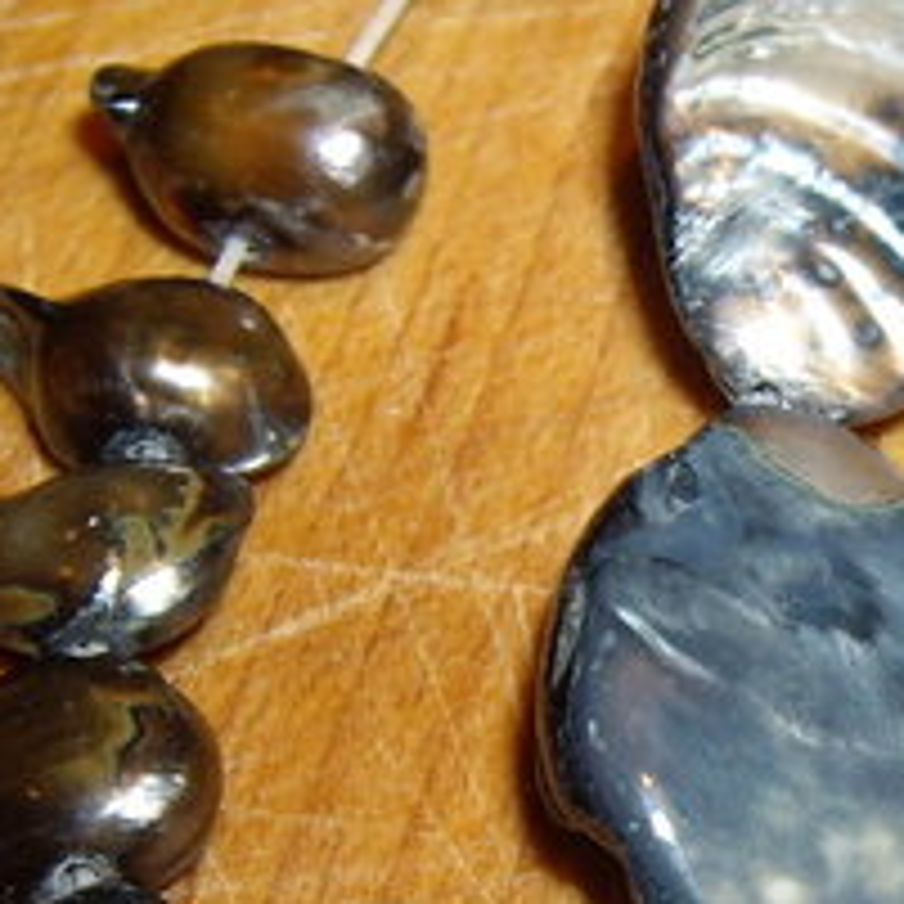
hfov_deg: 16.0
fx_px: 3161
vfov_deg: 16.2
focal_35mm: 107
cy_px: 666
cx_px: 846
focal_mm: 6.2
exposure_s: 1/40
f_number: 4.3
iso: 50
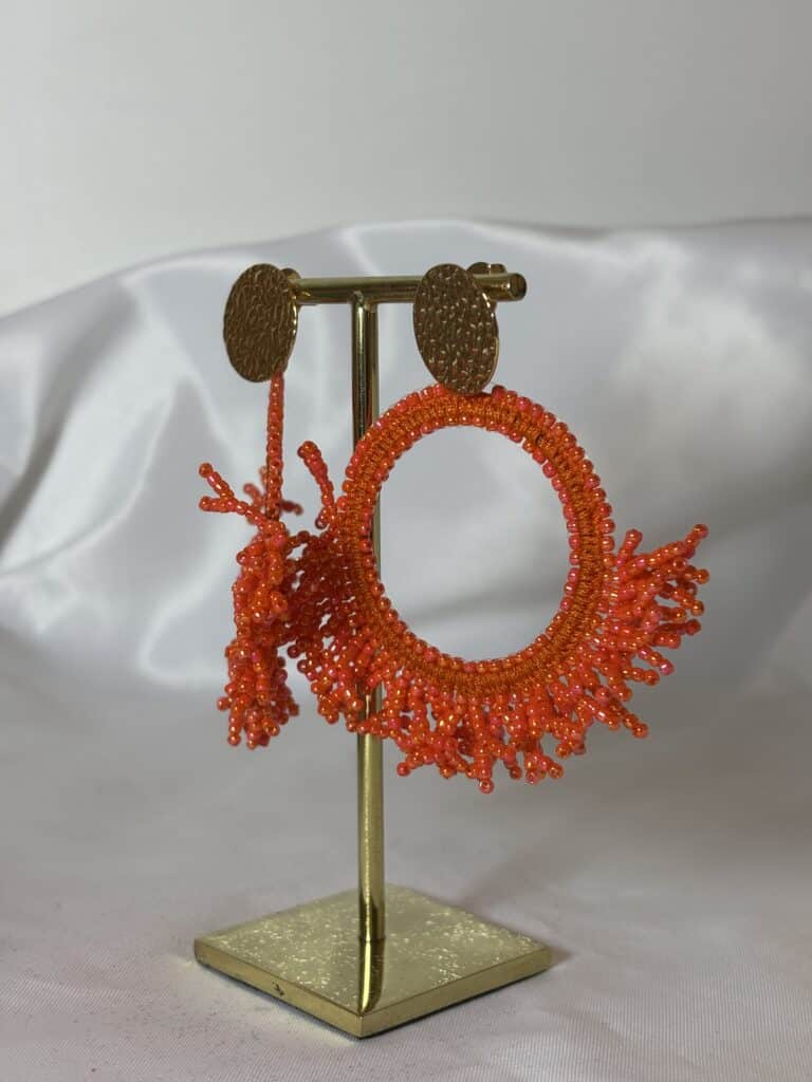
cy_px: 541
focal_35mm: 52
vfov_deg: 36.8
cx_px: 406
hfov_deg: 28.0
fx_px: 1626
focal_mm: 5.96
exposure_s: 1/100
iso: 25
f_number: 1.6
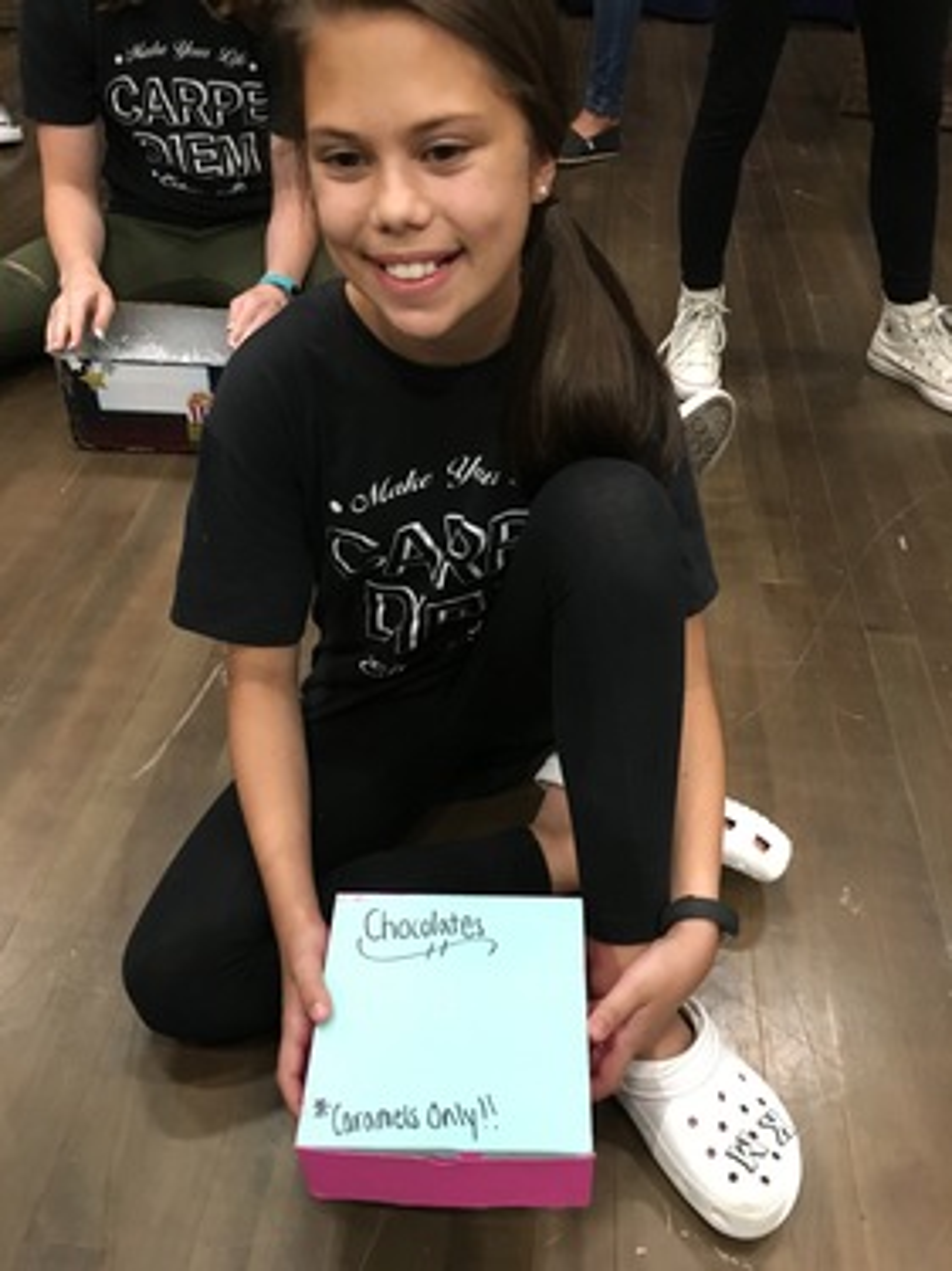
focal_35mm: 29
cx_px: 476
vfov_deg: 61.7
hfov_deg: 48.2
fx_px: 1064
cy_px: 636
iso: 200
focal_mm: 4.15
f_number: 2.2
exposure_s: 1/15
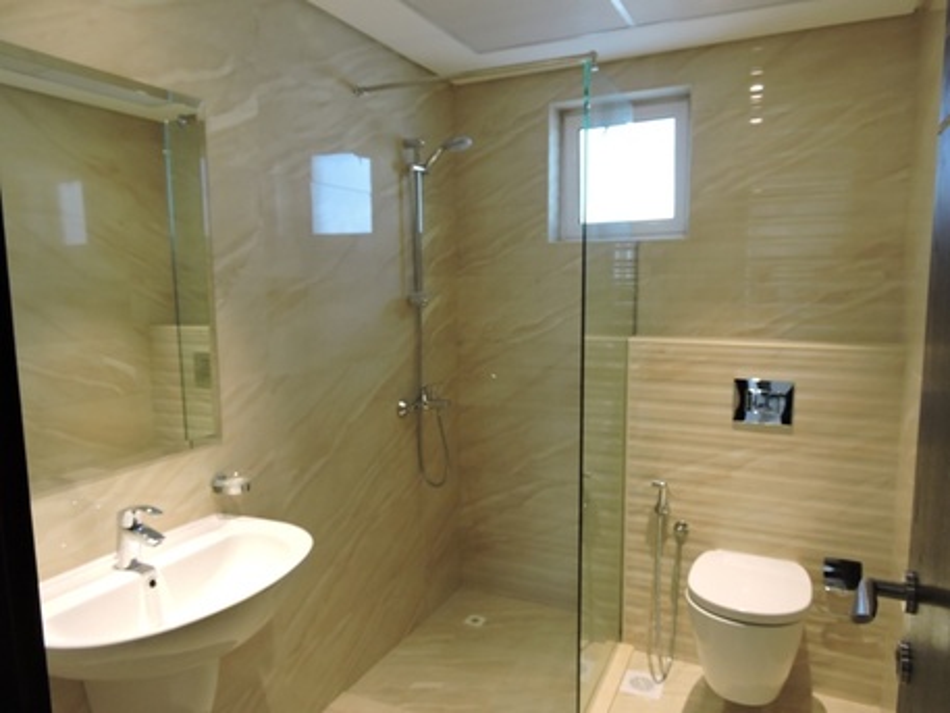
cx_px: 475
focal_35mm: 24
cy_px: 356
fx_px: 659
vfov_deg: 56.8
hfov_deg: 71.6
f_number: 3.3
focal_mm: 4.3
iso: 250
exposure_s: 1/30
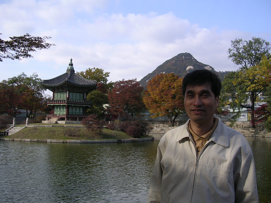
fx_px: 297
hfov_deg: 49.0
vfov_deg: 37.7
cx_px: 136
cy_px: 102
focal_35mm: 38
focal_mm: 5.8
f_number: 2.8
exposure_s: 1/534
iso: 100
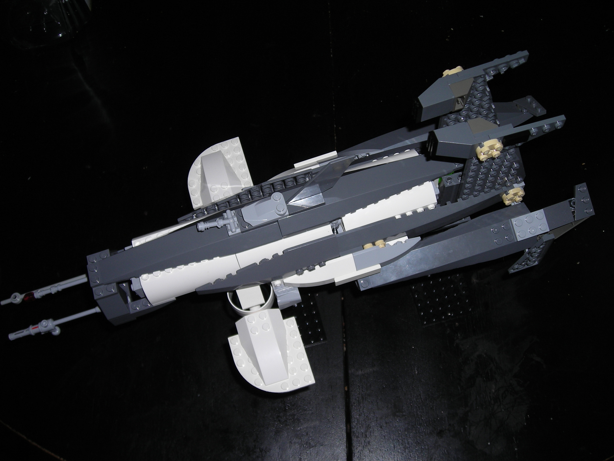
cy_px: 230
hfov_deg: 49.0
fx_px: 674
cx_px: 307
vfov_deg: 37.7
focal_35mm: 38
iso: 50
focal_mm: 6.3
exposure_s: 1/60
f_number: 3.2
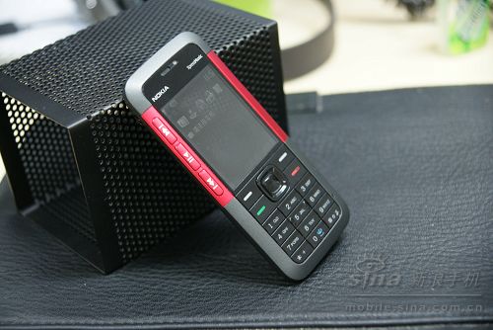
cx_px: 246
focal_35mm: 75
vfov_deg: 18.2
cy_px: 165
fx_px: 1028
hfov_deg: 27.0
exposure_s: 1/15
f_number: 4.5
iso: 800
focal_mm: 50
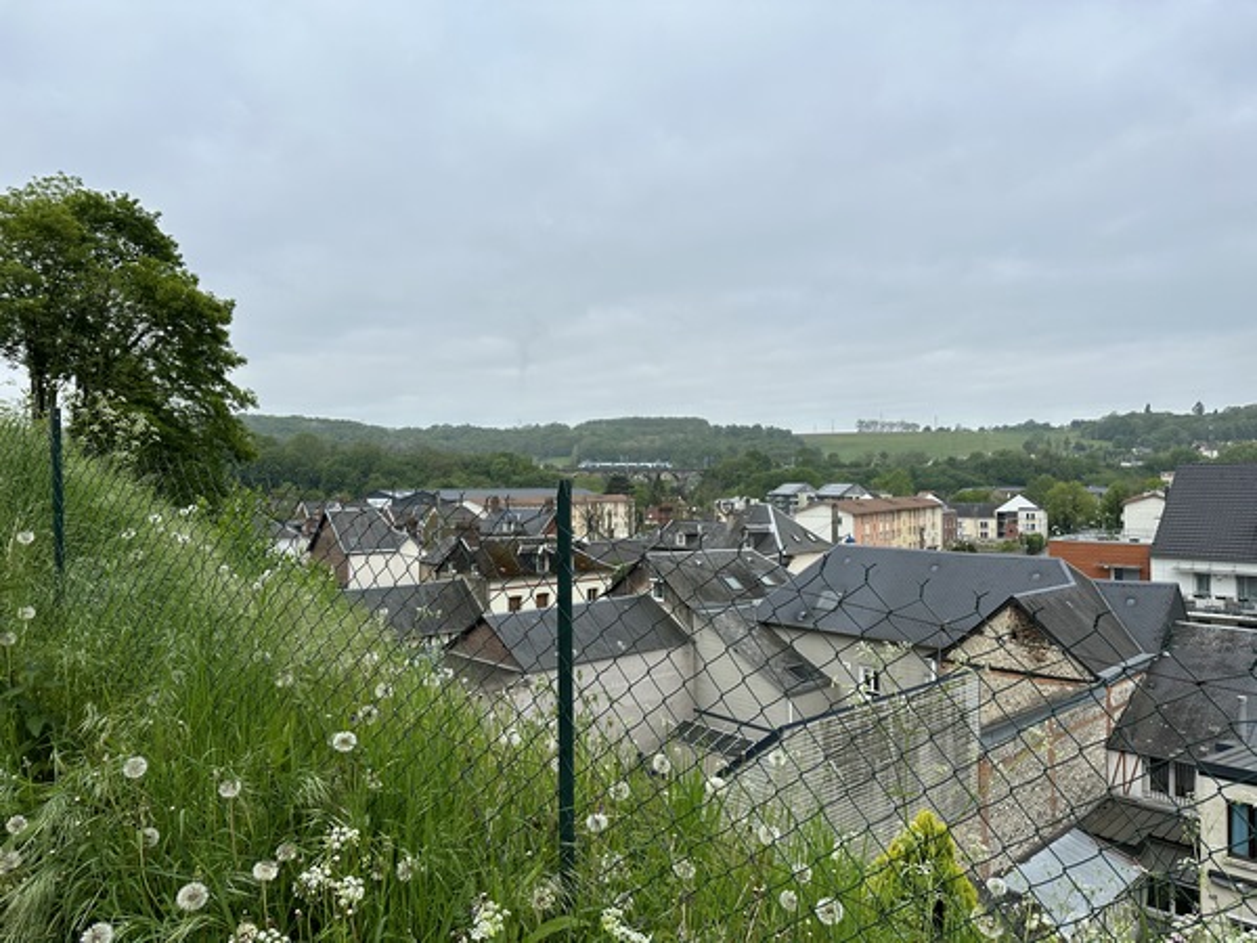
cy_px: 472
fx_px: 872
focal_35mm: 24
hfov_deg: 71.6
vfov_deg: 56.8
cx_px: 628
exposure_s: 1/2660
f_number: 1.78
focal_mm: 6.86
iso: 80
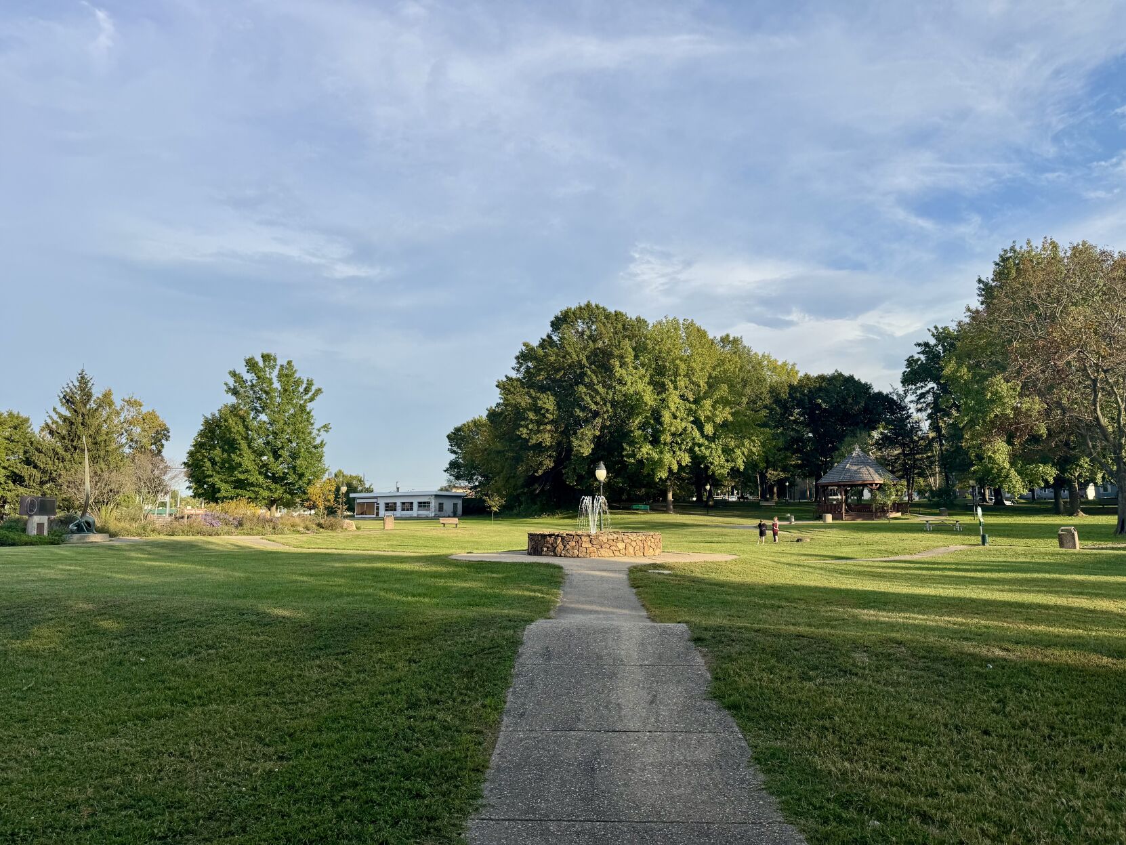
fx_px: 781
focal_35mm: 24
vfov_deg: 56.8
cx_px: 563
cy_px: 422
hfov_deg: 71.6
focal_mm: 6.76
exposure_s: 1/3247
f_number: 1.78
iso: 80
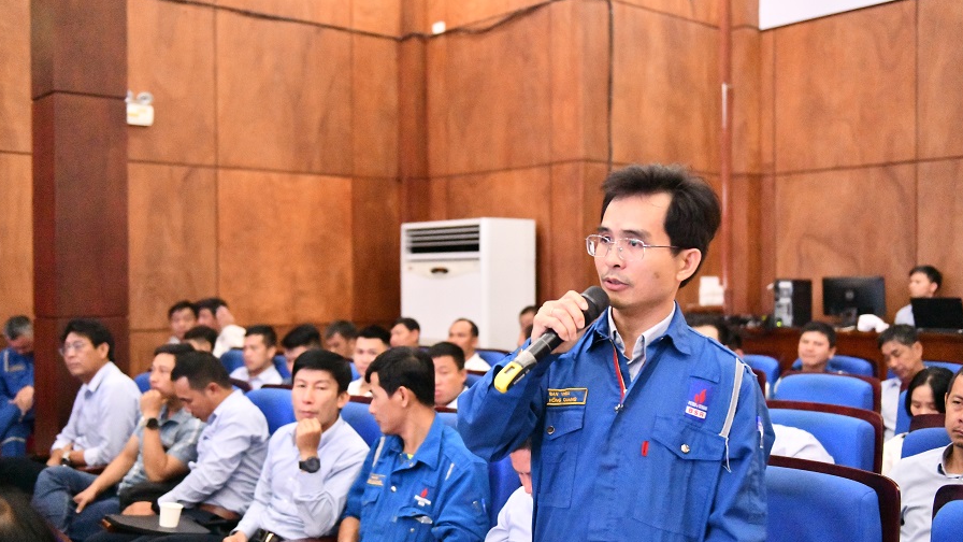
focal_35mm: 40
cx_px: 483
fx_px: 1021
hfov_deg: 50.5
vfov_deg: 29.7
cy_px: 301
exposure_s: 1/1000
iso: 25600
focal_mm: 38
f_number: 3.2
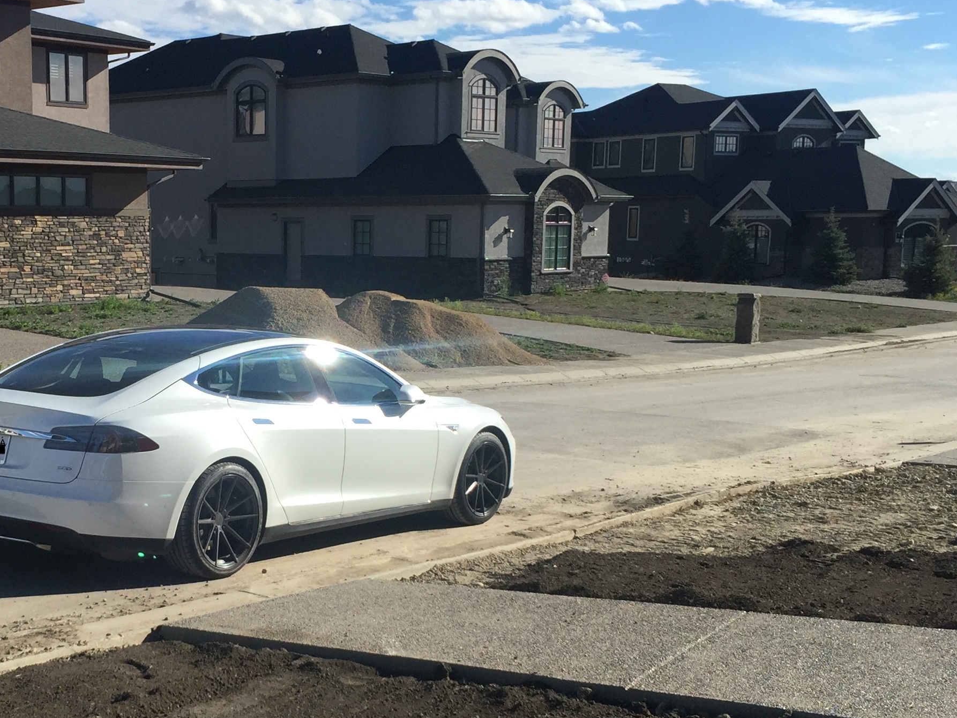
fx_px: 1465
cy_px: 482
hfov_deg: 35.4
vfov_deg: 27.3
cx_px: 249
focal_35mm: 53
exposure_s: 1/2326
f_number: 2.2
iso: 32
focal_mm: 4.15
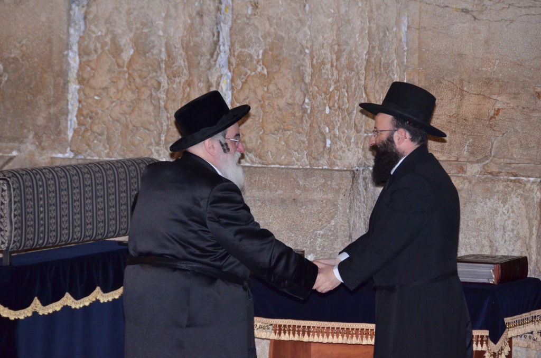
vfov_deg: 5.4
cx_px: 270
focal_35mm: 255
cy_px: 179
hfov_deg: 8.1
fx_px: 3824
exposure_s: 1/250
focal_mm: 170
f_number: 5.6
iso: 1250
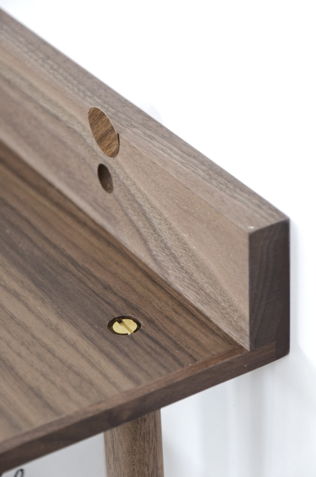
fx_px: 1488
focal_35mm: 112
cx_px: 158
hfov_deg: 12.1
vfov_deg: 18.2
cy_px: 238
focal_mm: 75
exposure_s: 1/125
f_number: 10
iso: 160
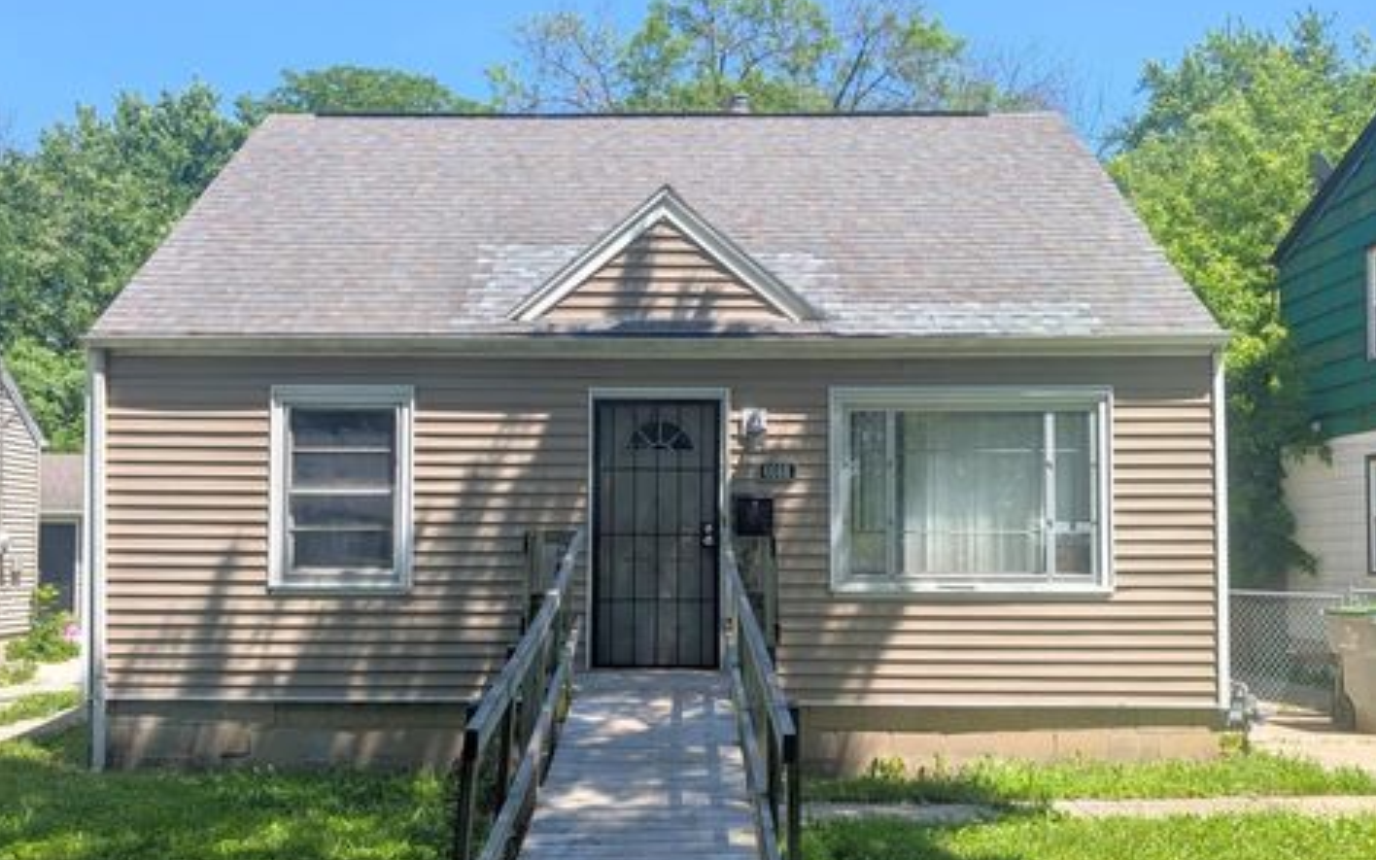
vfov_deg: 45.8
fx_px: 1013
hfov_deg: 68.3
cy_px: 515
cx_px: 653
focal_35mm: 27
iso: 18
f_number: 1.68
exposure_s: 1/455
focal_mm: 6.9
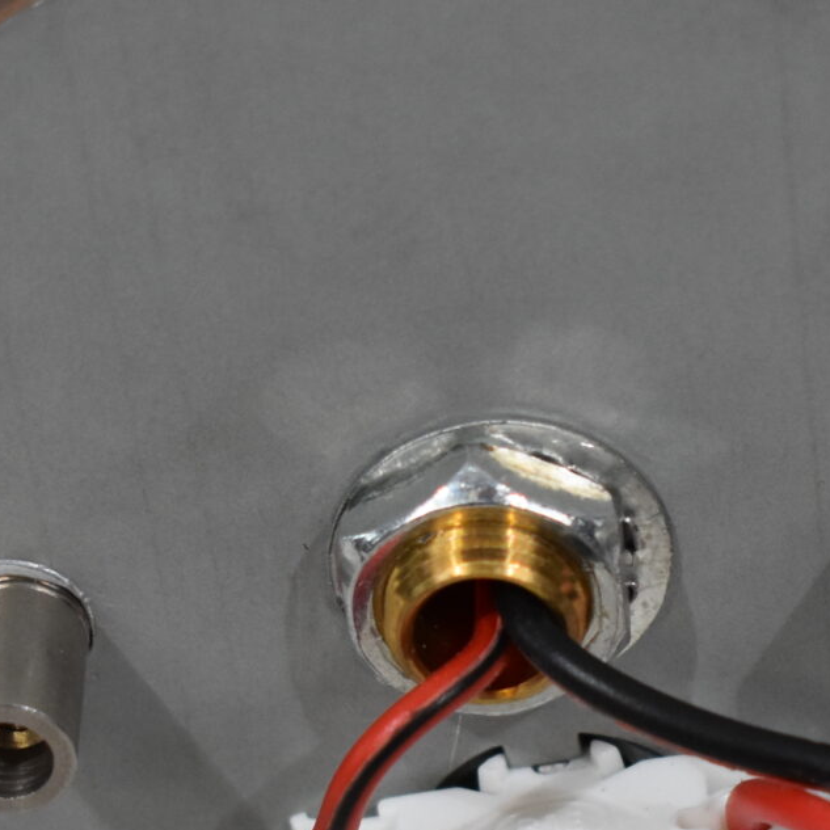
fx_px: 5317
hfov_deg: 8.9
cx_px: 531
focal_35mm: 196
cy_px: 700
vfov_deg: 8.9
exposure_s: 1/250
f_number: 4.8
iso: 800
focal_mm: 38
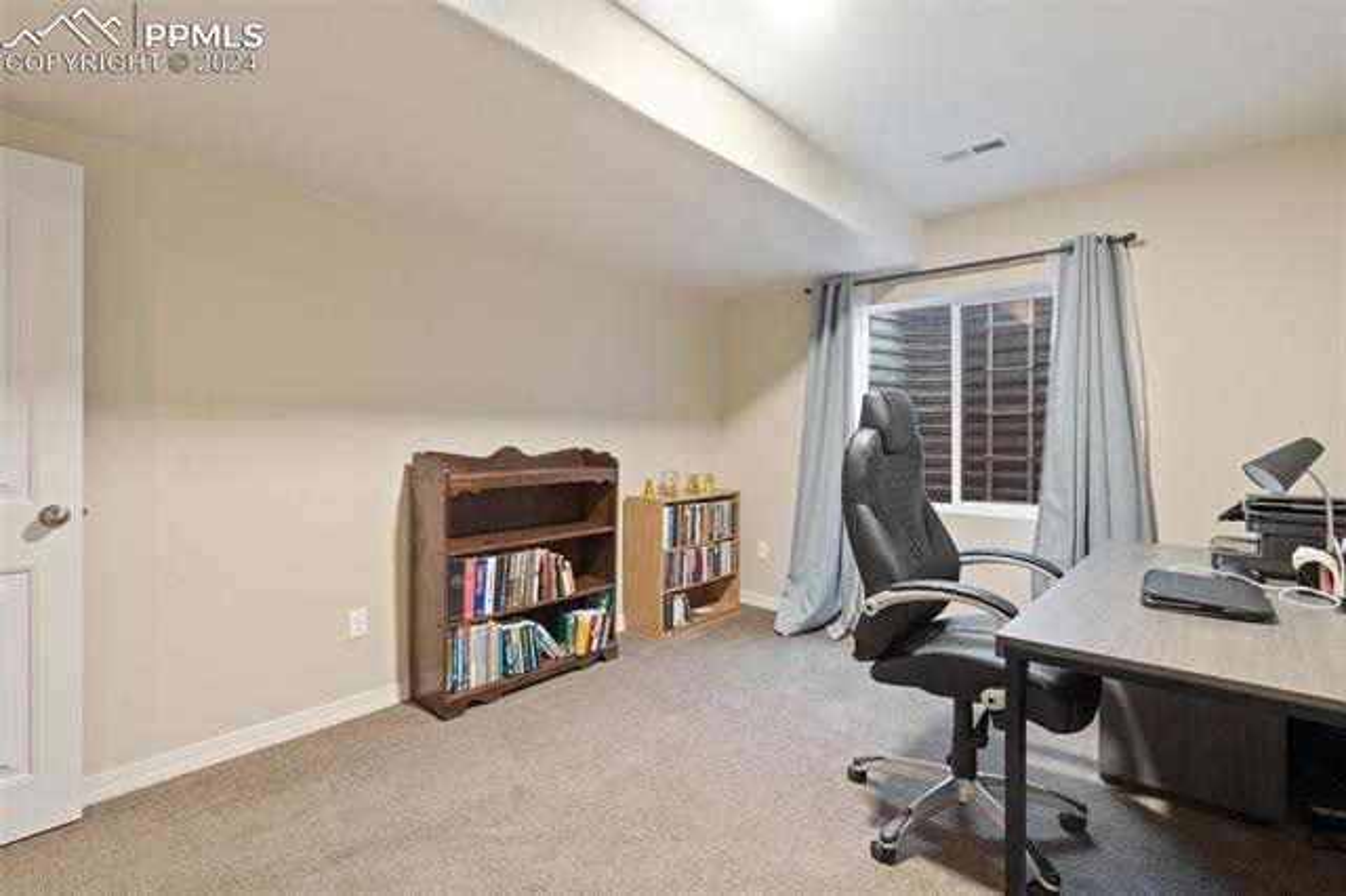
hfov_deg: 96.8
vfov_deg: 73.7
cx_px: 673
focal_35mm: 16
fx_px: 598
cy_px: 448
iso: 1250
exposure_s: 1/2
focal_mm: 16
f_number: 8
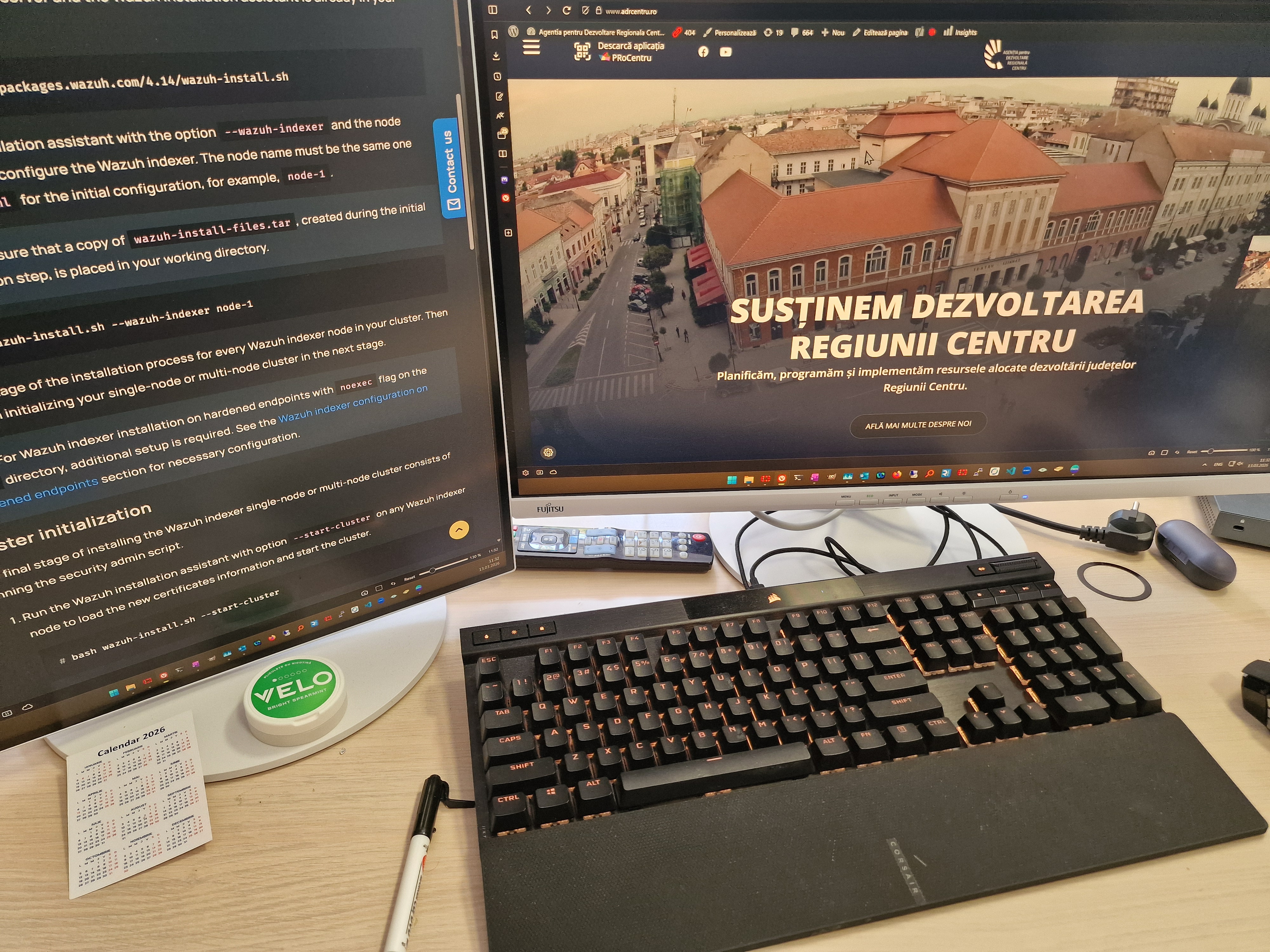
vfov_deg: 58.9
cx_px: 635
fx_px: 844
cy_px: 476
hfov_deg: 73.9
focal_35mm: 23
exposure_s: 1/100
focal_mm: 6.4
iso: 320
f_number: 1.8
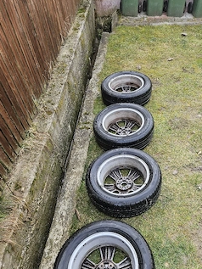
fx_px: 225
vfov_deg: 61.2
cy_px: 160
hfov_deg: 47.8
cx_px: 126
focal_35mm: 29
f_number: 1.8
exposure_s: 1/128
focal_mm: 5.4
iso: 25
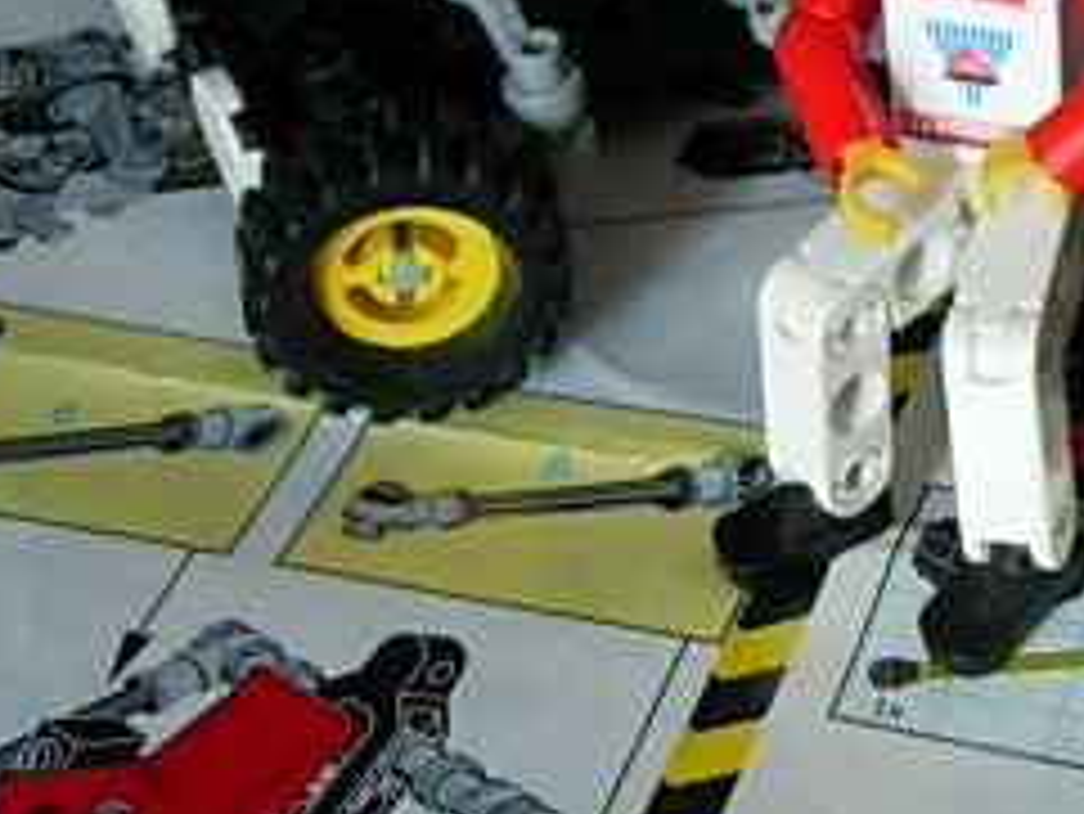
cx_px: 1169
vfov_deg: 14.7
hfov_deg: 18.7
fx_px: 3164
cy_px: 409
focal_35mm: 101
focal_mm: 7.8
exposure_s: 1/27.6
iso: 200
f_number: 2.8
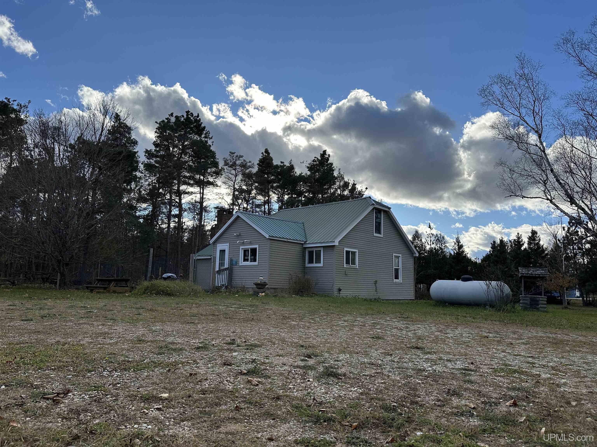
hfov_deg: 71.6
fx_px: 414
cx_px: 298
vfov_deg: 56.8
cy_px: 224
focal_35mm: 24
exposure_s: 1/4762
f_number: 1.78
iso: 80
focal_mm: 6.86
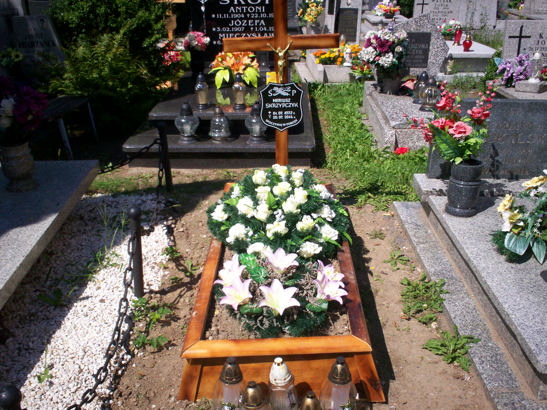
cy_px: 210
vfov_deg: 38.7
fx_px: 585
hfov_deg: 50.1
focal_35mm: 37
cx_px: 273
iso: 100
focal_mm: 6
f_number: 4.5
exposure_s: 1/705
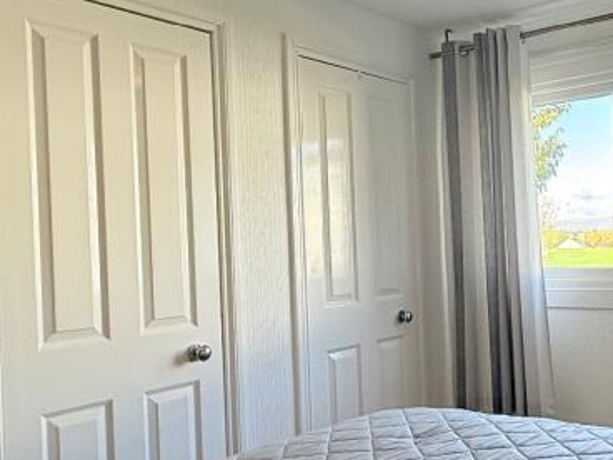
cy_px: 232
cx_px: 478
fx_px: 691
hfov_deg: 45.7
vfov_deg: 36.8
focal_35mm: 39
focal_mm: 2.22
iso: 50
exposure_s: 1/99
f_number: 2.2
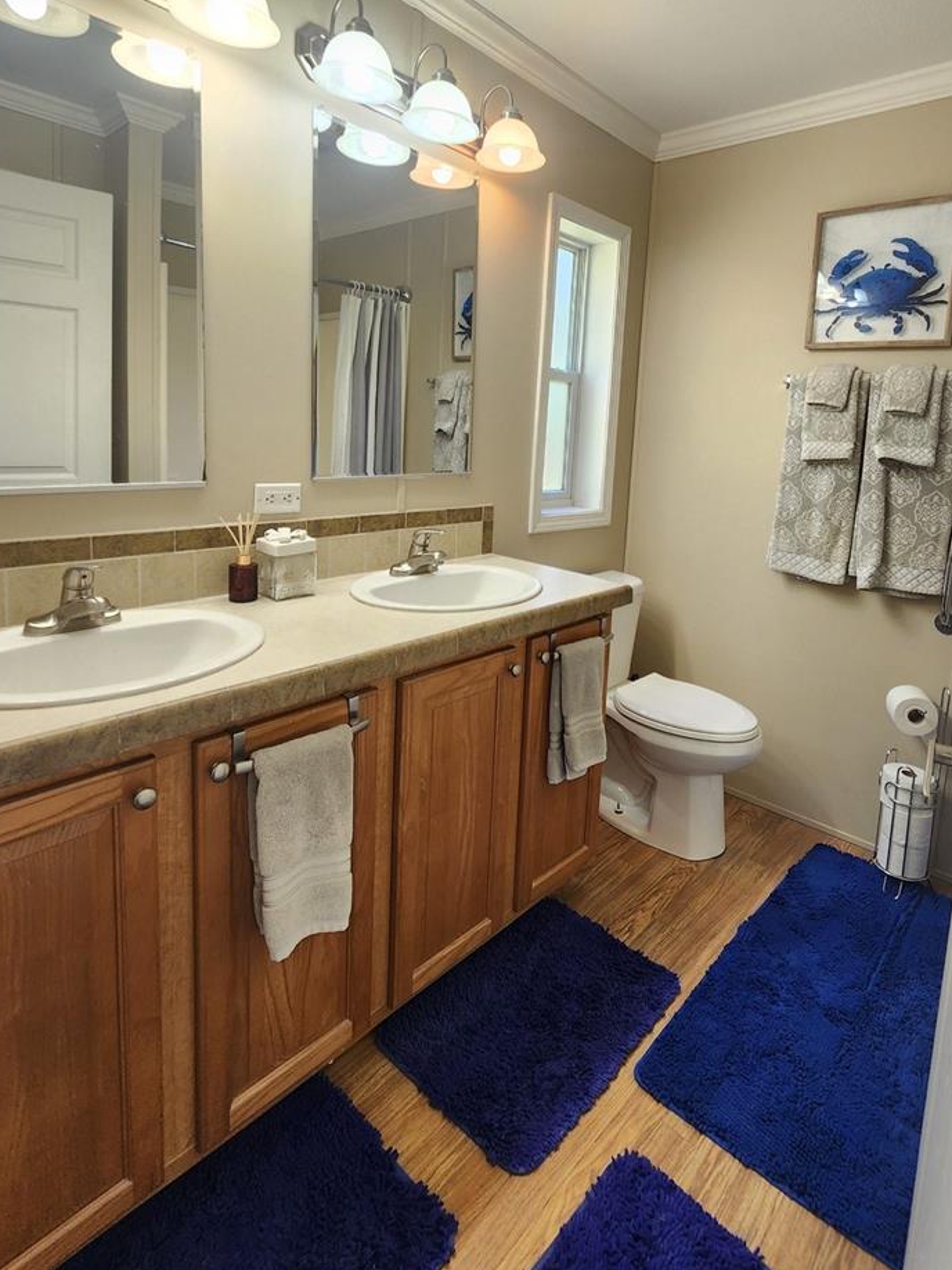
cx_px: 566
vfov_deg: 90.1
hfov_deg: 74.0
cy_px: 522
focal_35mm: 17
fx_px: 624
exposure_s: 1/60
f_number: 2.2
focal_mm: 2.2
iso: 125
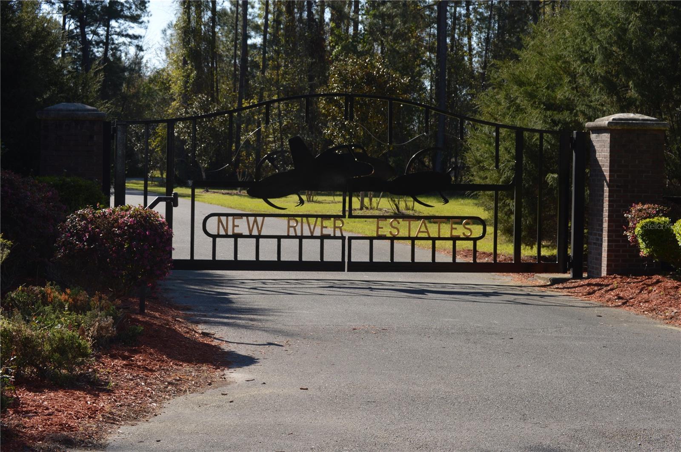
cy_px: 226
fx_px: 1559
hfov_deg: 24.6
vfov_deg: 16.5
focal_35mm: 82
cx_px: 340
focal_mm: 55
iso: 100
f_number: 6.3
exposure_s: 1/200
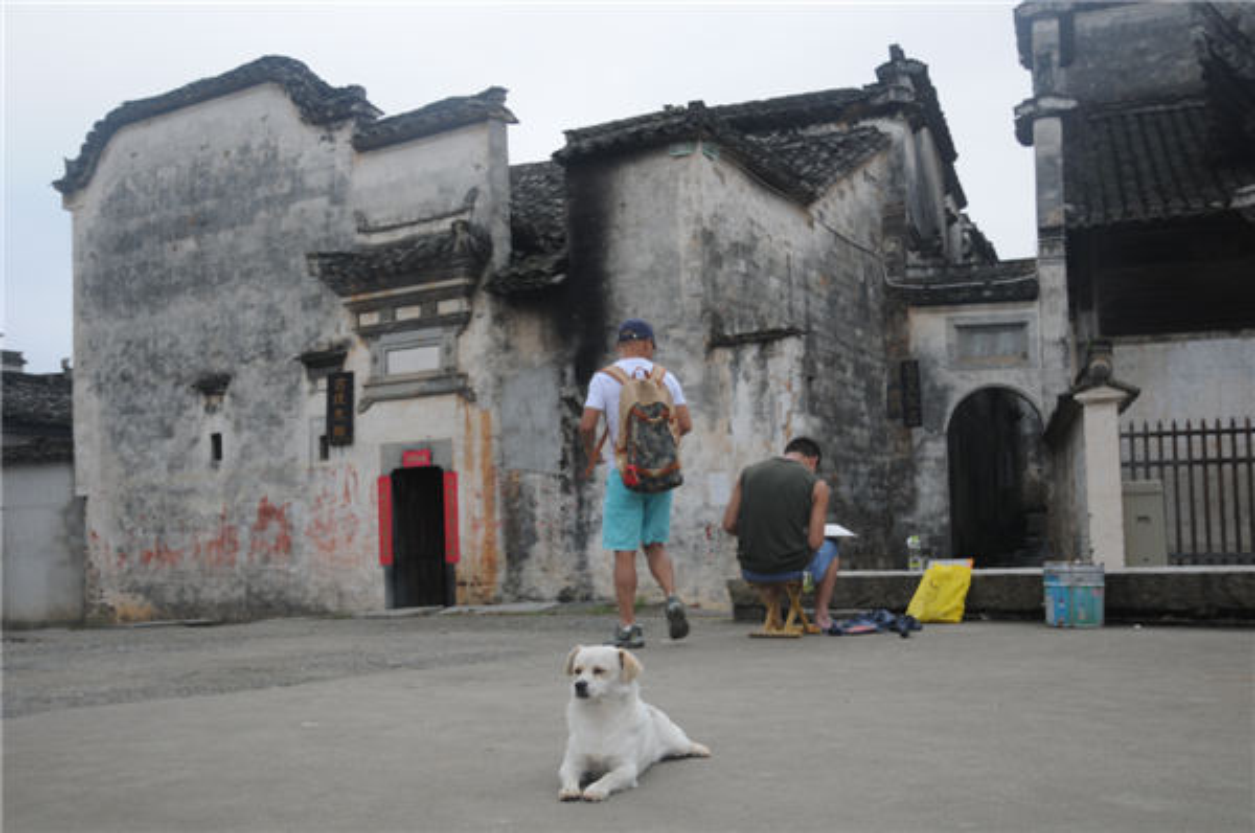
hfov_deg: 49.6
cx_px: 628
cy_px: 416
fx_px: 1357
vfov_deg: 34.1
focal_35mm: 39
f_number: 5
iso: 200
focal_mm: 26
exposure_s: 1/800
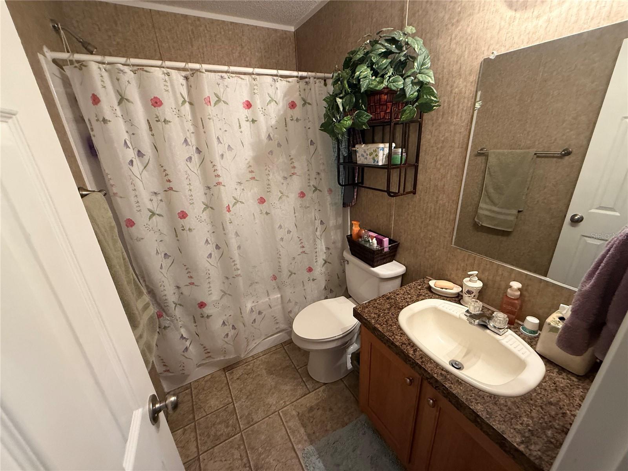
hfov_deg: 102.1
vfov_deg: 85.7
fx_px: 254
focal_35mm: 14
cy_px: 236
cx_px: 314
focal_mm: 2.22
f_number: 2.2
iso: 400
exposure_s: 1/60
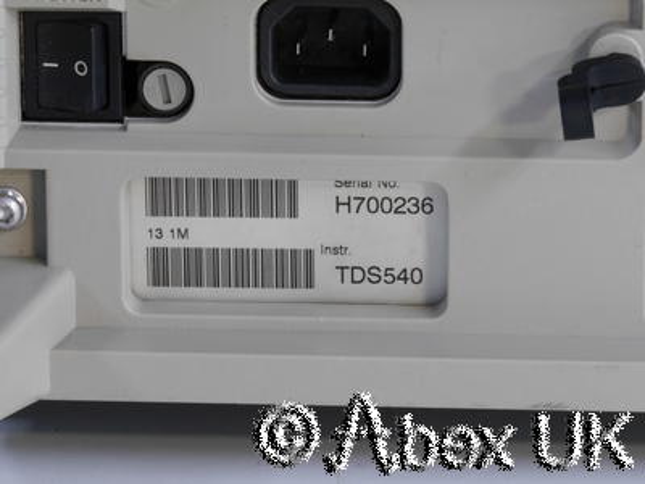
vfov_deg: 5.3
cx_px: 322
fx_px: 5217
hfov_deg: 7.1
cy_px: 242
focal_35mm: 280
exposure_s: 1/2.5
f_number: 22
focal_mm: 140
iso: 800
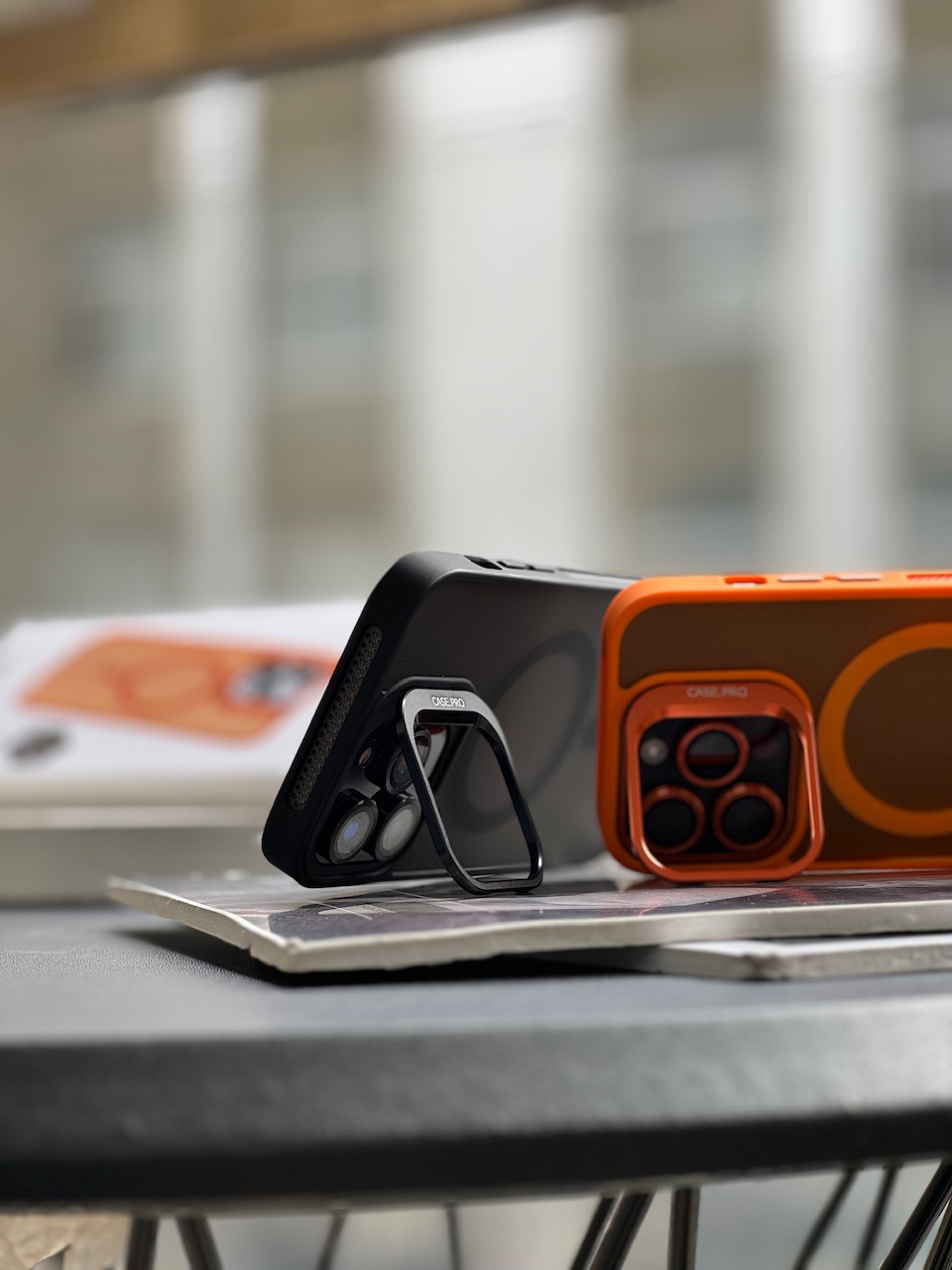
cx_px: 476
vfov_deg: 25.3
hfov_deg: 19.1
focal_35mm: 77
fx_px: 2824
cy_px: 635
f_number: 2.8
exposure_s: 1/99
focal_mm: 9
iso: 32
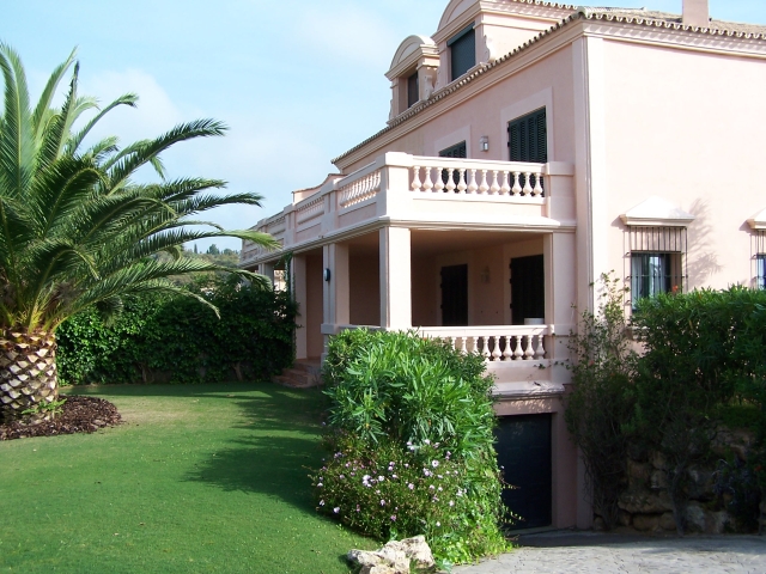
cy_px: 287
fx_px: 841
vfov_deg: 37.7
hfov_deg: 49.0
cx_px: 383
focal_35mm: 38
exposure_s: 1/350
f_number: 4
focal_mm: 6.3
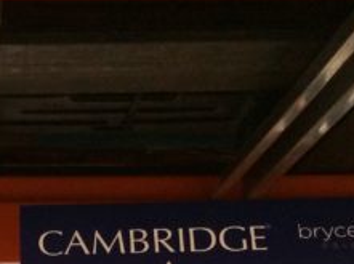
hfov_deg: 18.9
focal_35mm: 101
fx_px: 1031
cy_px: 410
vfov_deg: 13.6
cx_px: -13
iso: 250
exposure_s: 1/30
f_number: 2.2
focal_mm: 4.15
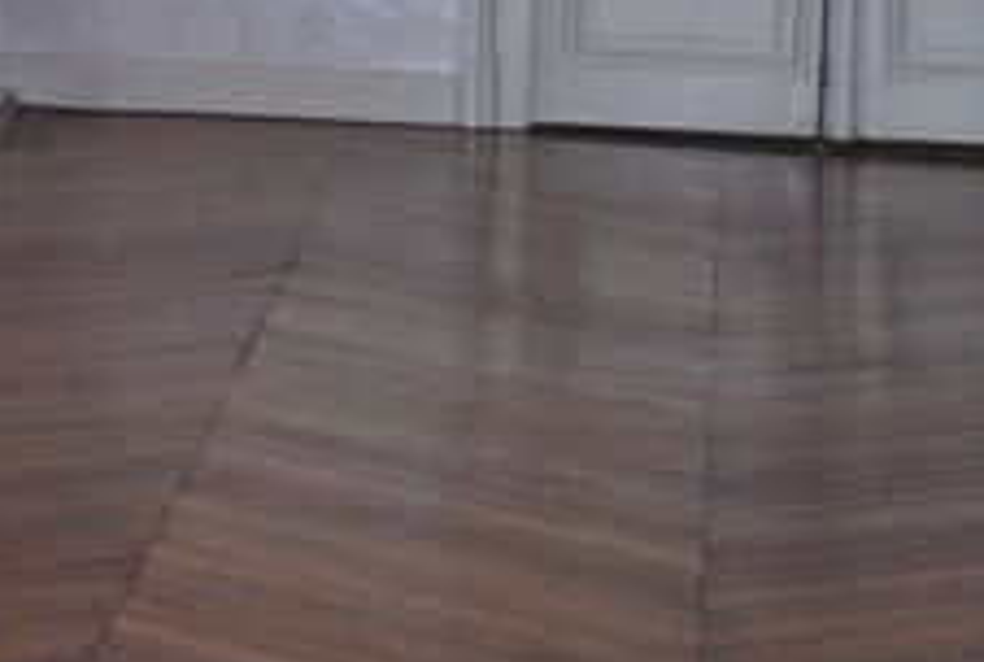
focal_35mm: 196
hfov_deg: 9.9
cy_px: -601
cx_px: -779
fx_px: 5372
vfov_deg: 6.8
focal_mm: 22
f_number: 4
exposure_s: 1/100
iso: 200
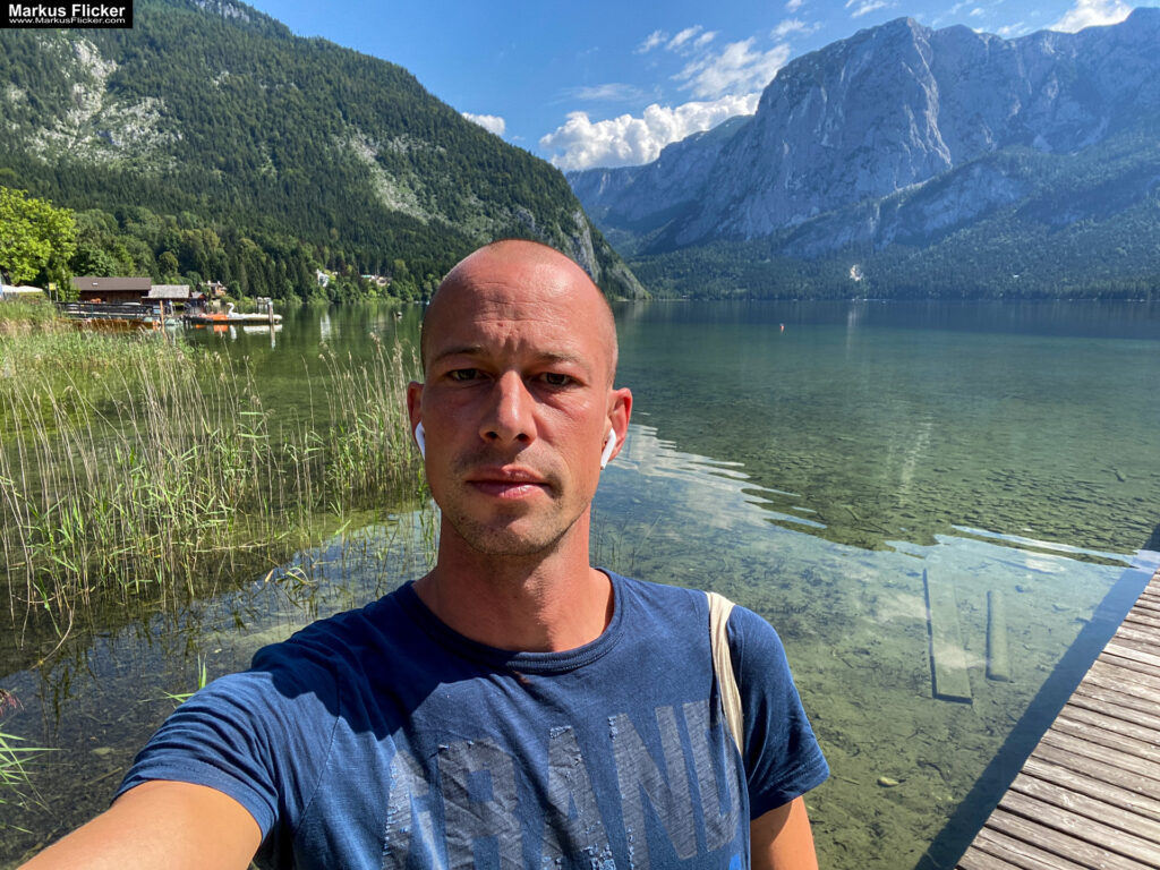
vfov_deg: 58.9
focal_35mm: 23
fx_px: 771
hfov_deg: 73.9
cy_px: 435
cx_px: 580
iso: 25
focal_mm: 2.71
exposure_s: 1/700
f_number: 2.2
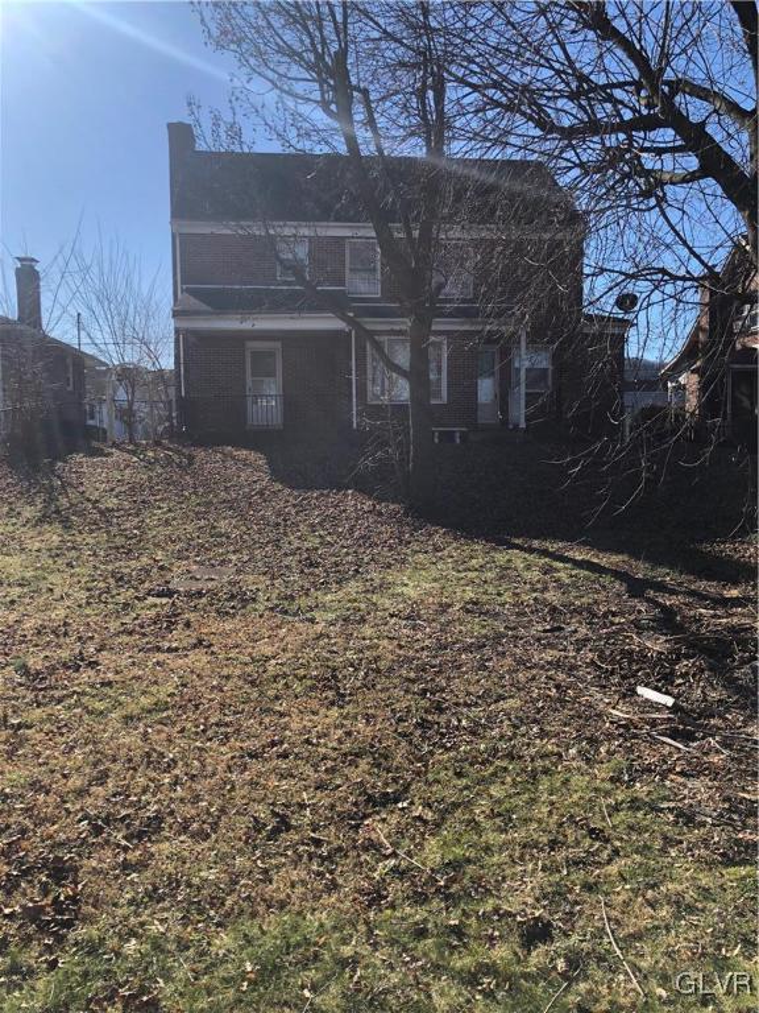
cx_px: 380
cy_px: 506
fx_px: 819
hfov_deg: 49.7
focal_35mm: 28
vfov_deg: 63.4
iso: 20
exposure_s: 1/1245
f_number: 1.8
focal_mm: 3.99
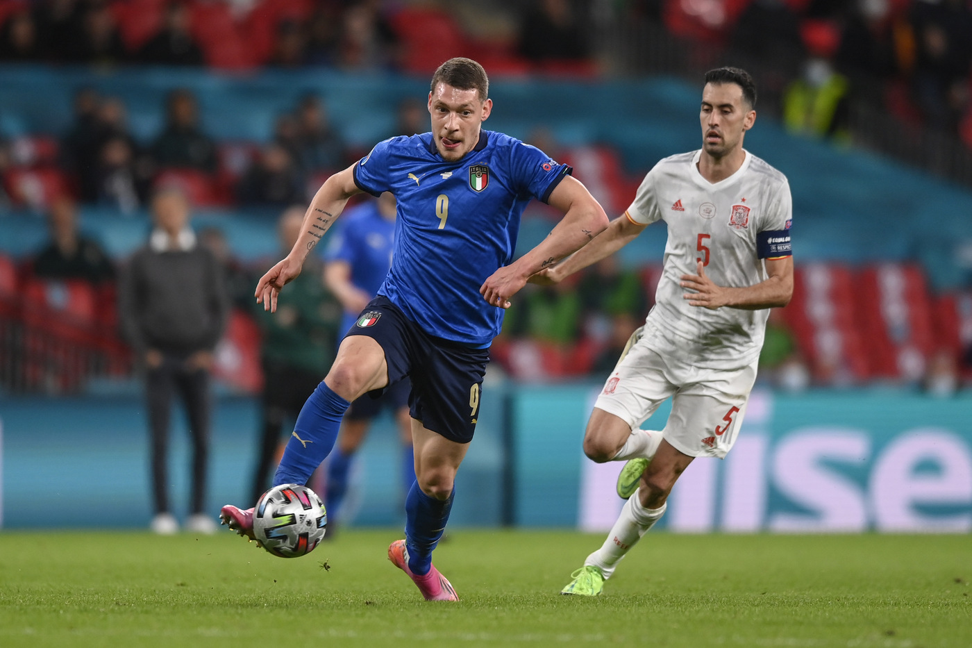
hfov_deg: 5.2
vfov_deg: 3.4
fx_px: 10798
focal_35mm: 400
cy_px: 324
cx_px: 486
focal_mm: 400
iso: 1600
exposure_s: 1/1250
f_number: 2.8
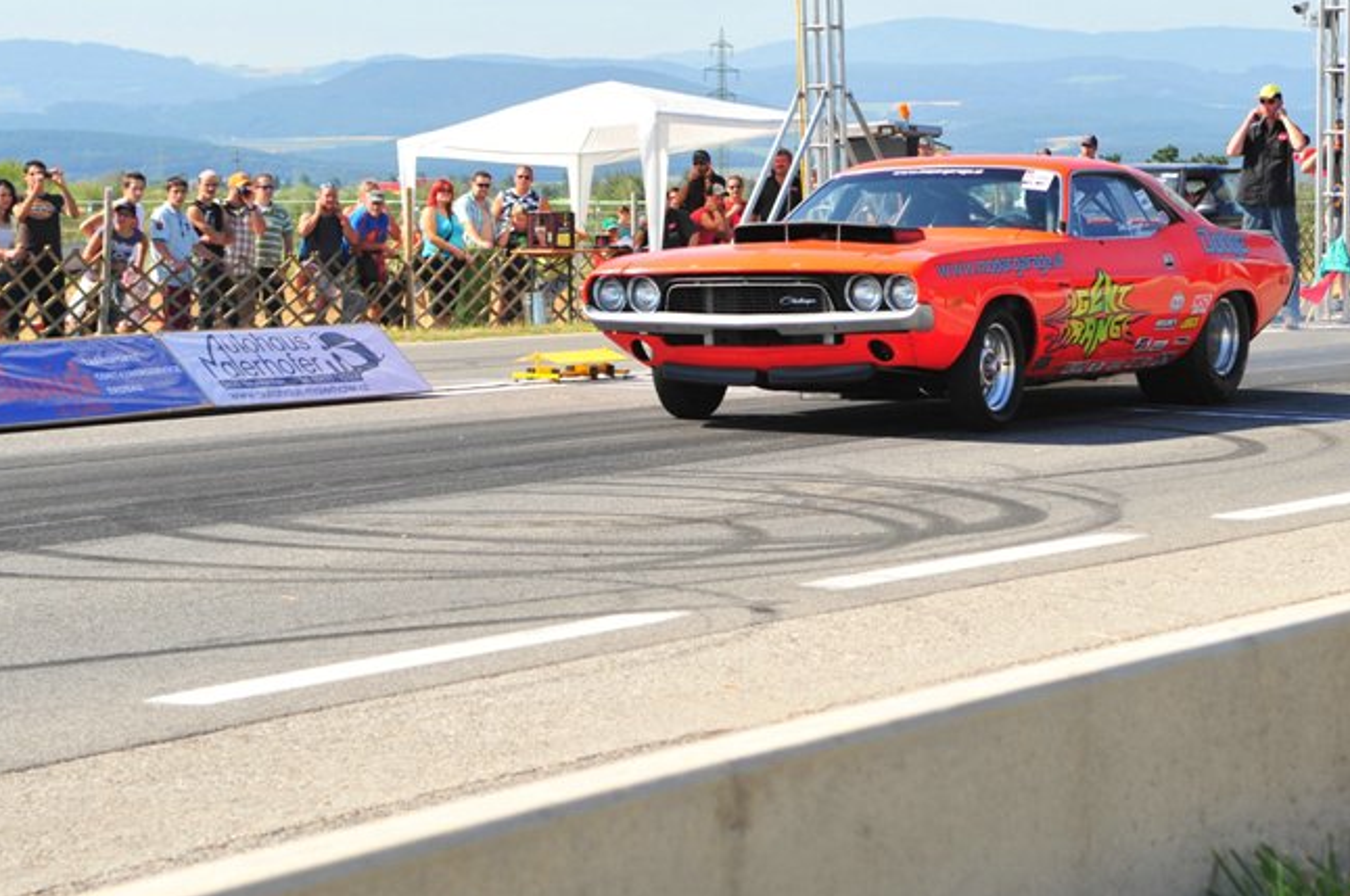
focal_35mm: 111
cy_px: 258
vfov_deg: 12.3
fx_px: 4157
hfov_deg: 18.4
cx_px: 884
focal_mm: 70
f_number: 5.6
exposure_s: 1/800
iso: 200
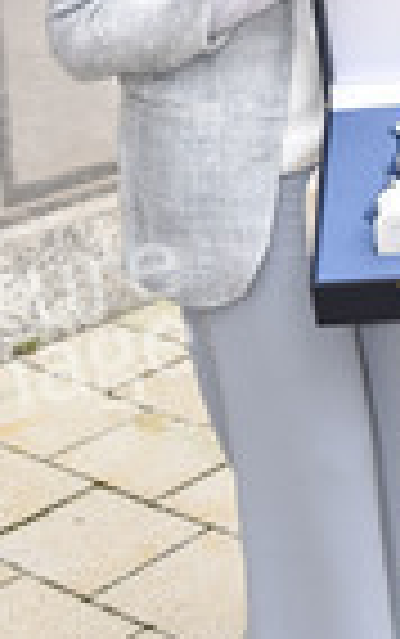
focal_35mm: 86
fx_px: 1497
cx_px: 454
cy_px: 126
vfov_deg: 23.7
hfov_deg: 14.8
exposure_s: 1/160
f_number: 6.3
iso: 640
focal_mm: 30
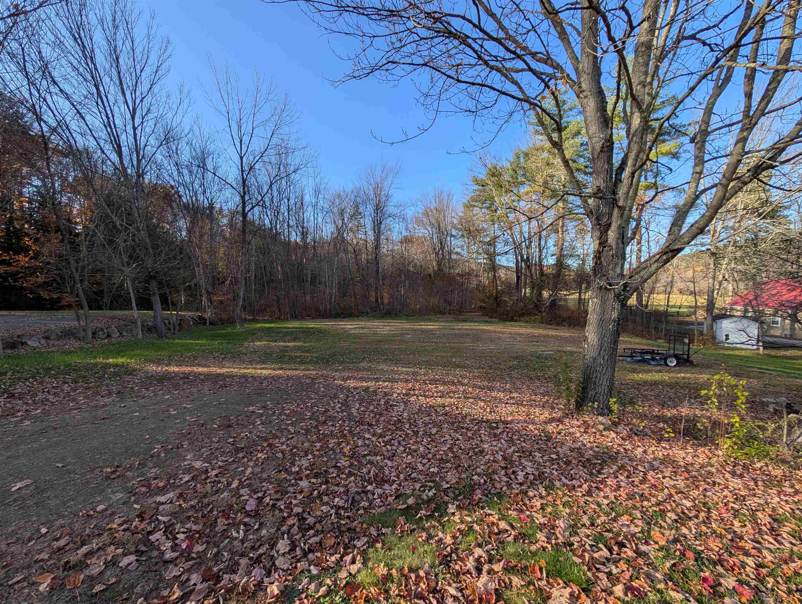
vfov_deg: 94.6
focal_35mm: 12
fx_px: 278
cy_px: 302
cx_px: 401
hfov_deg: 110.5
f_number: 1.7
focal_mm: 2.02
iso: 52
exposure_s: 1/976
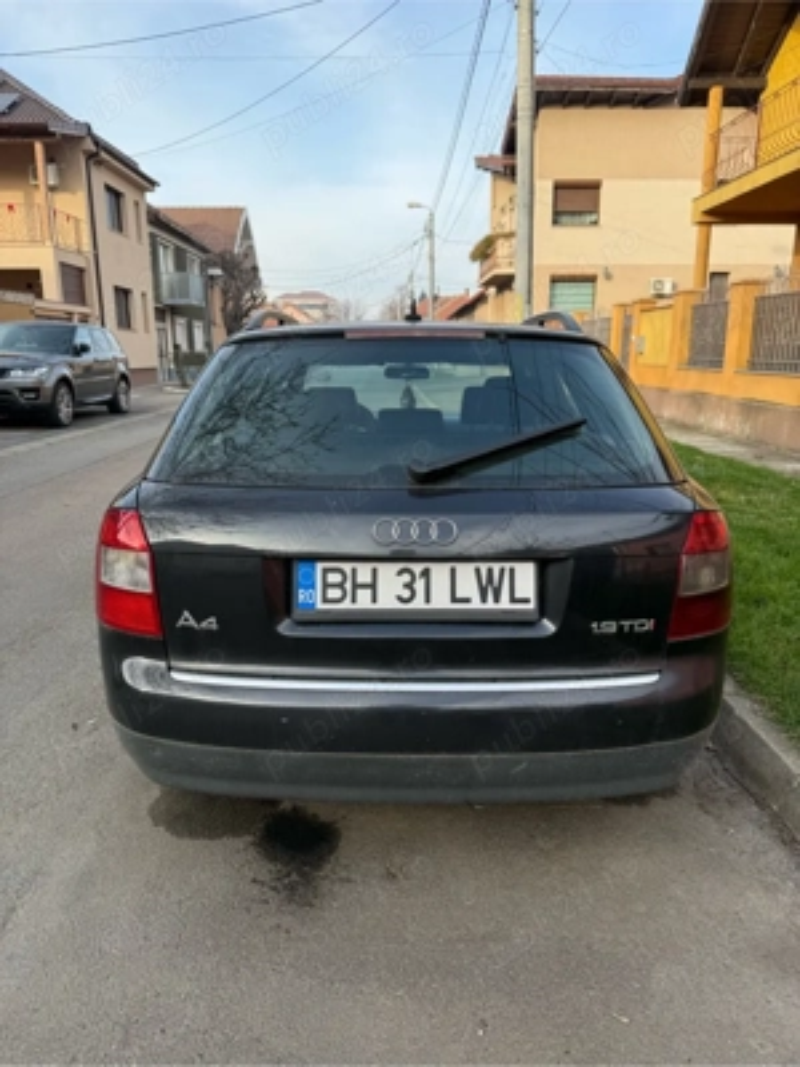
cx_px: 400
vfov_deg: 71.6
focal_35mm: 24
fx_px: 740
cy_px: 534
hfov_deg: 56.8
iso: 80
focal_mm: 6.76
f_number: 1.78
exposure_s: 1/1046
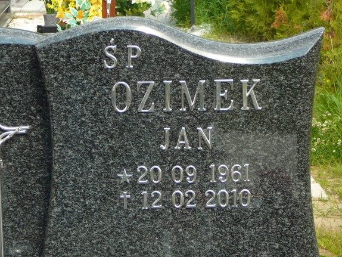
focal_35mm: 117
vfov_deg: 12.7
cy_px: 125
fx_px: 1156
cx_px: 161
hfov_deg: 16.8
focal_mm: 15.6
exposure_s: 1/320
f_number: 3.9
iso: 80
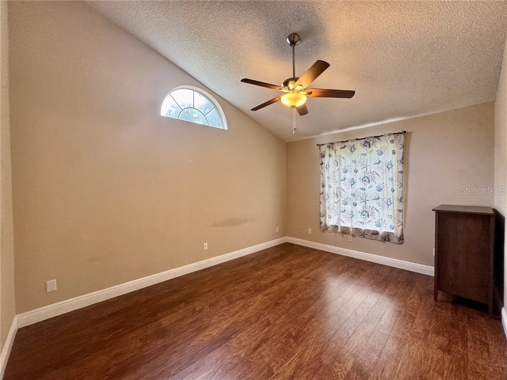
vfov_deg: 85.7
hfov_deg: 102.1
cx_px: 254
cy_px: 190
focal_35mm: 14
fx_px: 205
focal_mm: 2.22
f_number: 2.2
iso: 200
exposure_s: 1/120
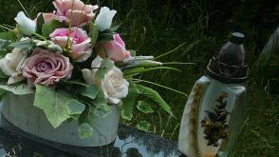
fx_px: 614
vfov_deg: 14.1
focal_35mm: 83
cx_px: -24
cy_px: 191
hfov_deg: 24.0
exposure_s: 1/640
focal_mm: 5.2
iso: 80
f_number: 2.8
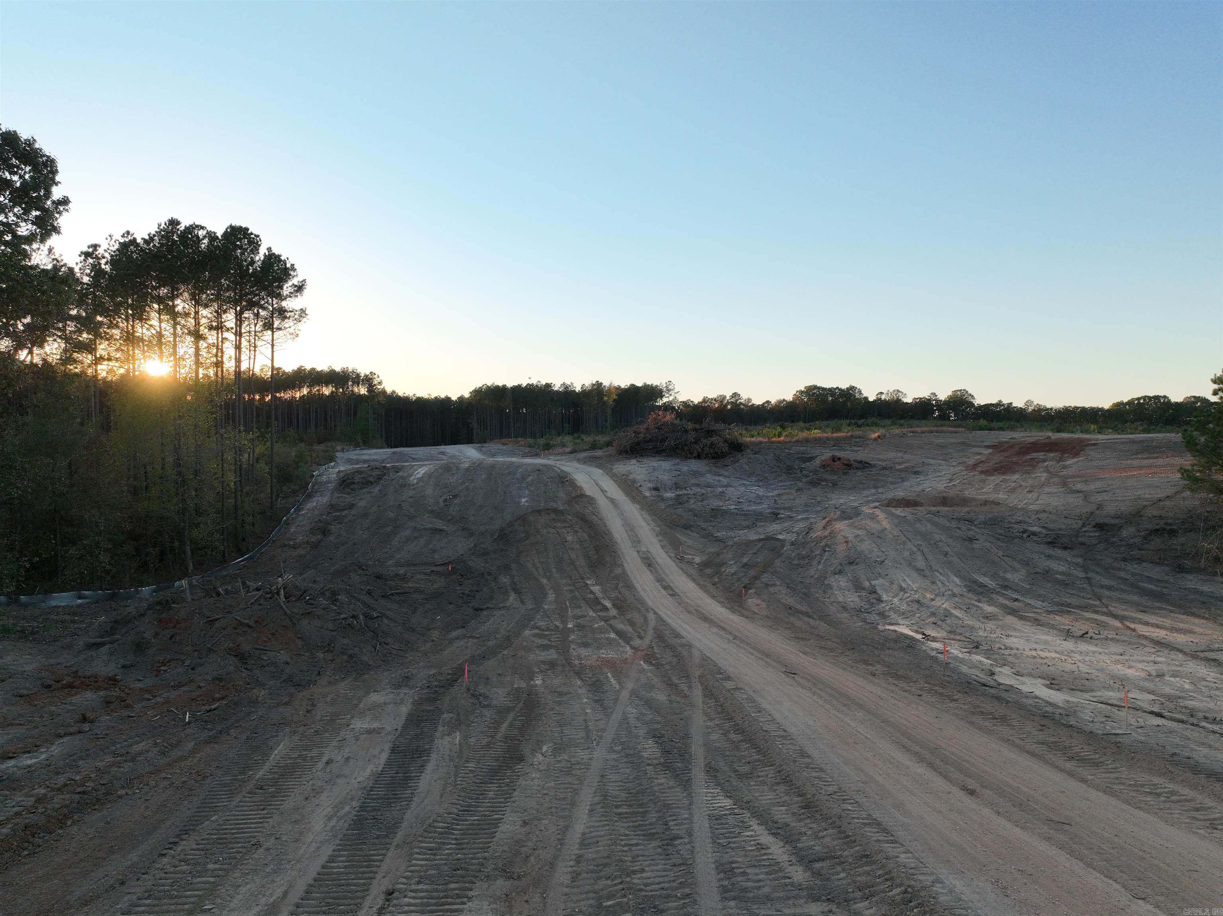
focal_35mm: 24
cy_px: 458
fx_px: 848
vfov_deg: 56.8
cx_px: 612
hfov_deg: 71.6
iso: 270
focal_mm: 12.29
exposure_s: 1/1000
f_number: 2.8
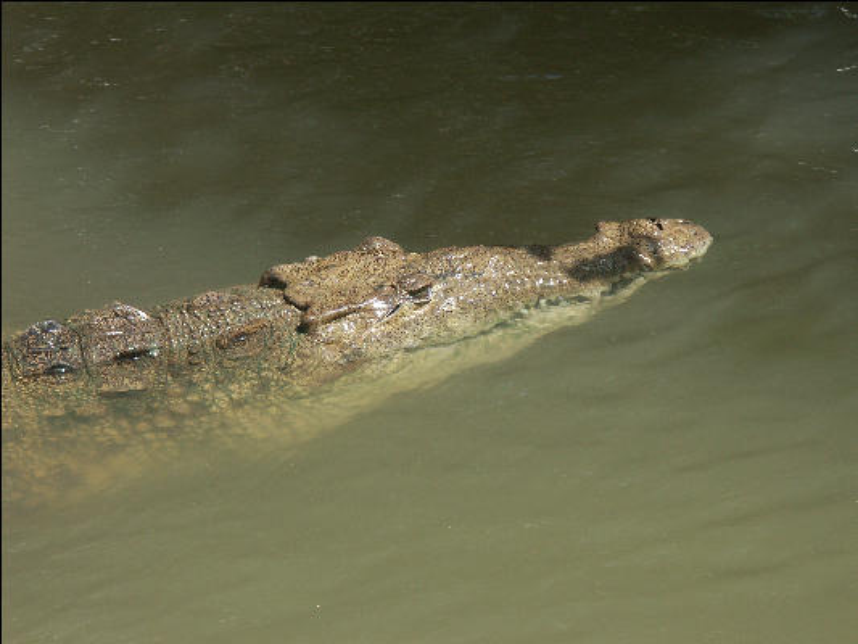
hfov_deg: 9.9
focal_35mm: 199
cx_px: 429
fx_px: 4934
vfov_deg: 7.5
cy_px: 322
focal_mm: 50.48
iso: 100
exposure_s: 1/400
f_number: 5.6
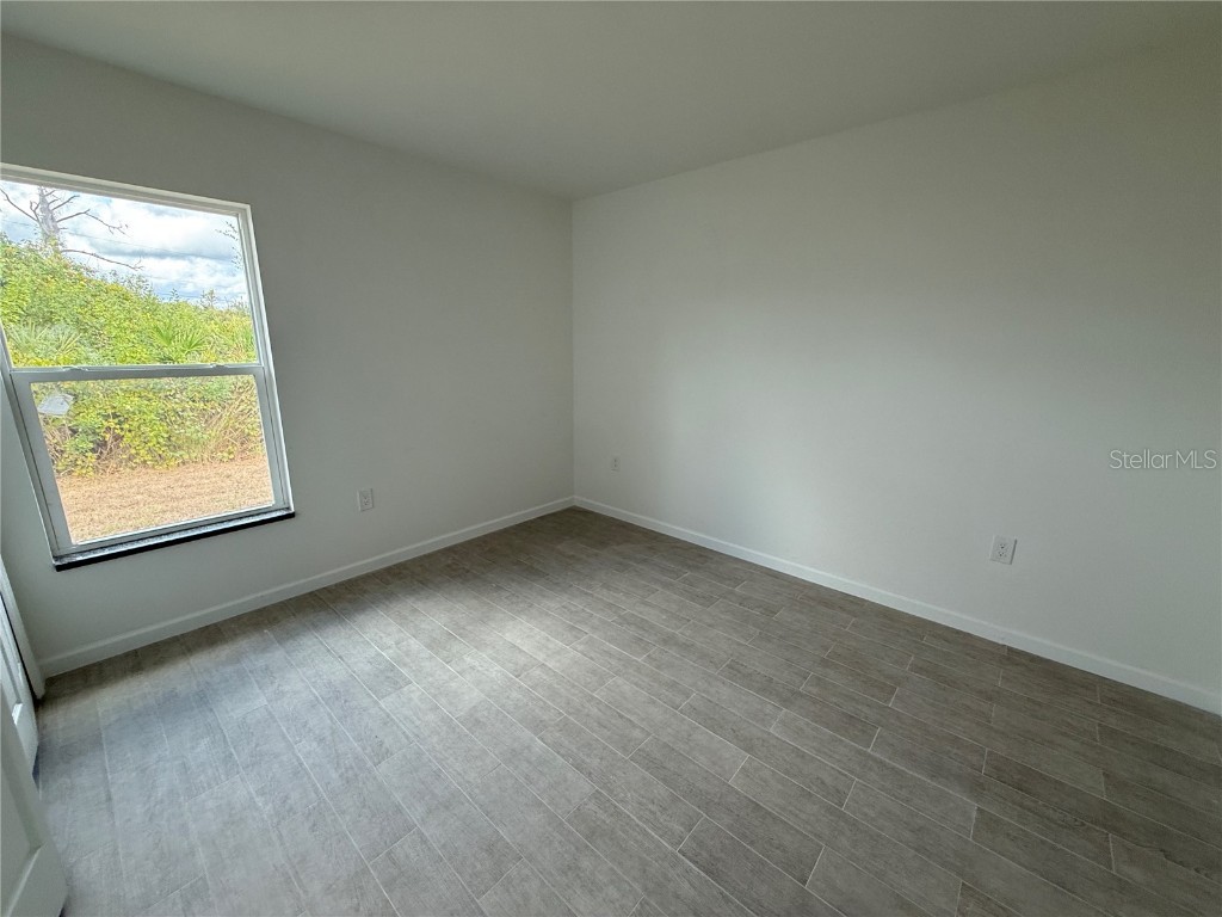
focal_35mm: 14
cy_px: 458
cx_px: 611
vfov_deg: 85.7
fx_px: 494
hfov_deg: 102.1
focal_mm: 2.22
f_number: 2.2
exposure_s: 1/120
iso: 125
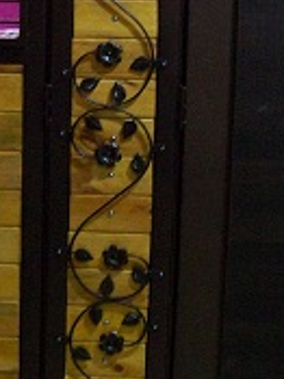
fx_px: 975
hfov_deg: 16.4
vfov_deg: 21.8
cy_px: 80
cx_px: 52
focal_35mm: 89
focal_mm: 6.1
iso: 200
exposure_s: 1/8
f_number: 2.7
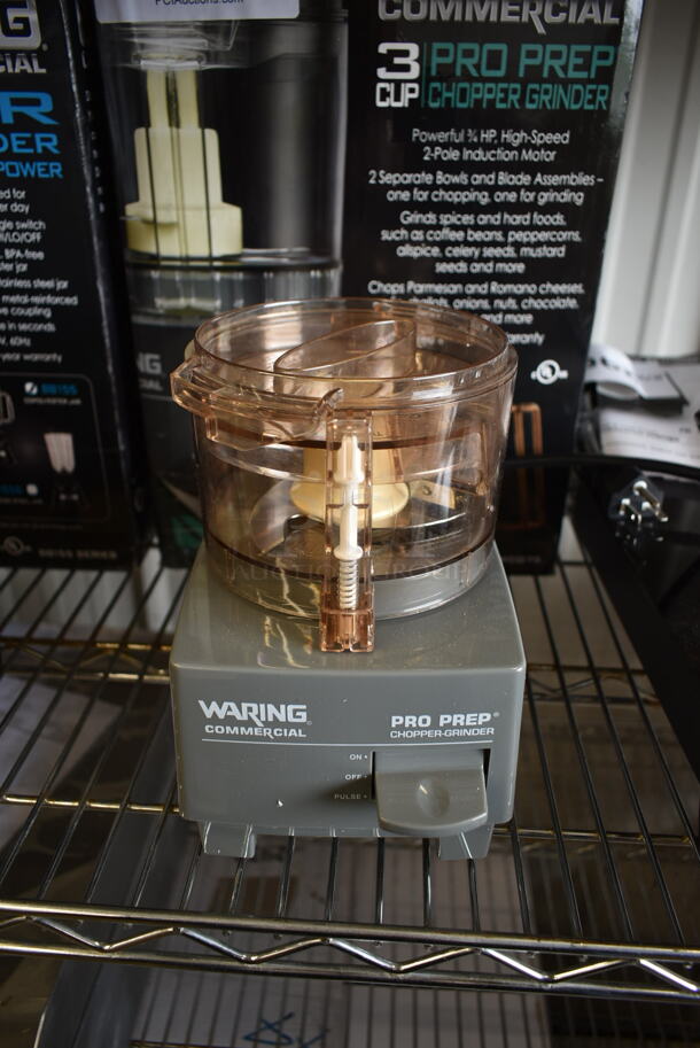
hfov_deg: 48.0
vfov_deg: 67.3
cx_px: 350
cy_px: 524
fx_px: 786
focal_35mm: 27
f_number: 3.5
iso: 160
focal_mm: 18
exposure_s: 1/30
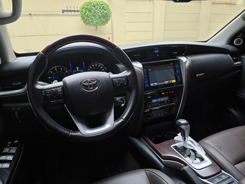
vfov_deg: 58.9
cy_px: 92
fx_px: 163
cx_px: 122
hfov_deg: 73.9
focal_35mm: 23
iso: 50
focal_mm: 6.3
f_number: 1.7
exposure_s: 1/180
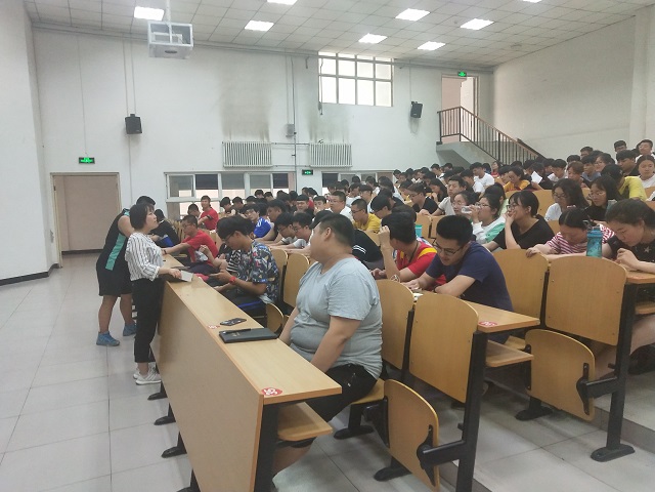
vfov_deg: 46.8
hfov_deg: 60.0
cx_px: 328
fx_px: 568
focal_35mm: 30
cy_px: 246
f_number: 1.8
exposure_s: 1/50
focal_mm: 3.95
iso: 305
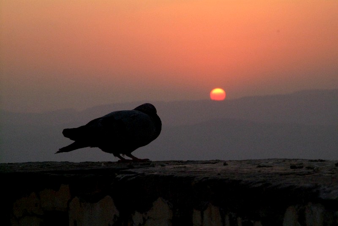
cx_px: 169
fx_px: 1635
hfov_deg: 11.8
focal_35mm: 174
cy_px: 113
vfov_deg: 7.9
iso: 1600
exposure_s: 1/180
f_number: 19
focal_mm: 116
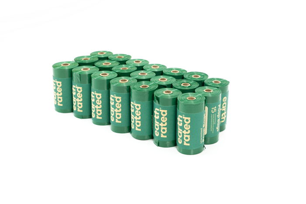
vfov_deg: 28.1
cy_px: 102
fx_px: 408
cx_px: 153
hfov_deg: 41.1
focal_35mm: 48
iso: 1000
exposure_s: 1/200
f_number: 9
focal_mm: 32
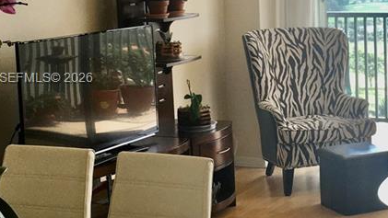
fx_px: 926
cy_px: 79
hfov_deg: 23.1
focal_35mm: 90
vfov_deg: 13.4
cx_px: 337
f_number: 2.2
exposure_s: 1/120
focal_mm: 4.15
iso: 32
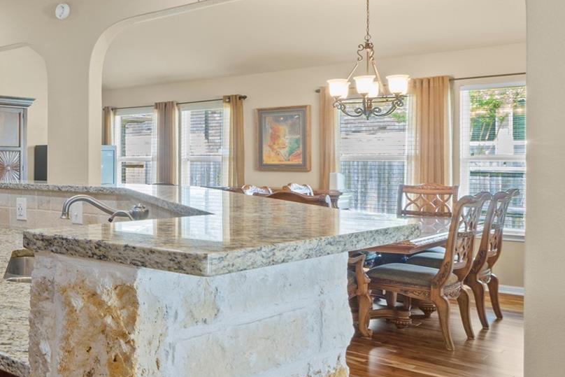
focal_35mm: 38
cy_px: 180
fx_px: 596
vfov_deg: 35.1
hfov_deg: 41.3
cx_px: -45
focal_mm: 10
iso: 250
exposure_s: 6
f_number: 11
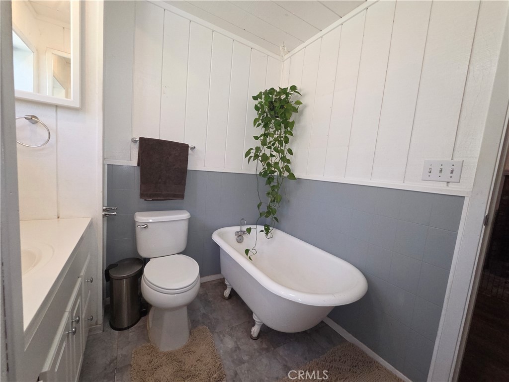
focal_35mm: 13
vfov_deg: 89.9
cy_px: 191
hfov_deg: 106.2
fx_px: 191
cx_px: 254
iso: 160
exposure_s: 1/60
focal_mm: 2.2
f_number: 2.2
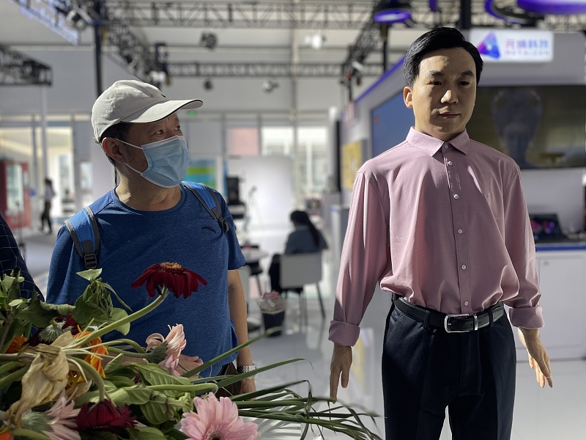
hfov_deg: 67.3
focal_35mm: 26
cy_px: 220
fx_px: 440
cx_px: 293
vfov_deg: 53.1
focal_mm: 4.2
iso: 40
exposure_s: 1/201
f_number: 1.6
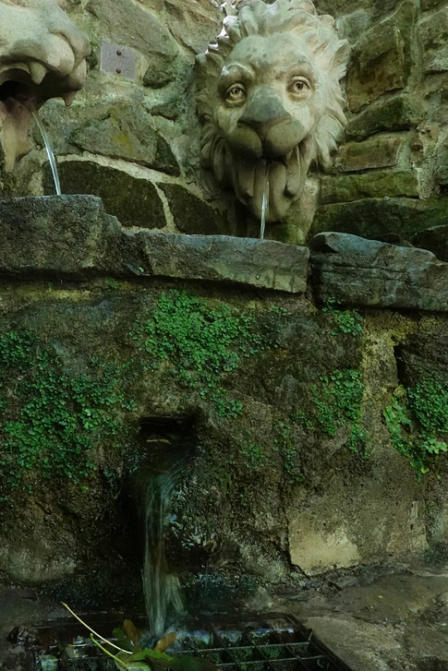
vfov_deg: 57.2
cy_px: 344
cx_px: 154
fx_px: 616
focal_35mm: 33
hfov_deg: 39.6
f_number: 7.1
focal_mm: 9
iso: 2500
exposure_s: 1/30
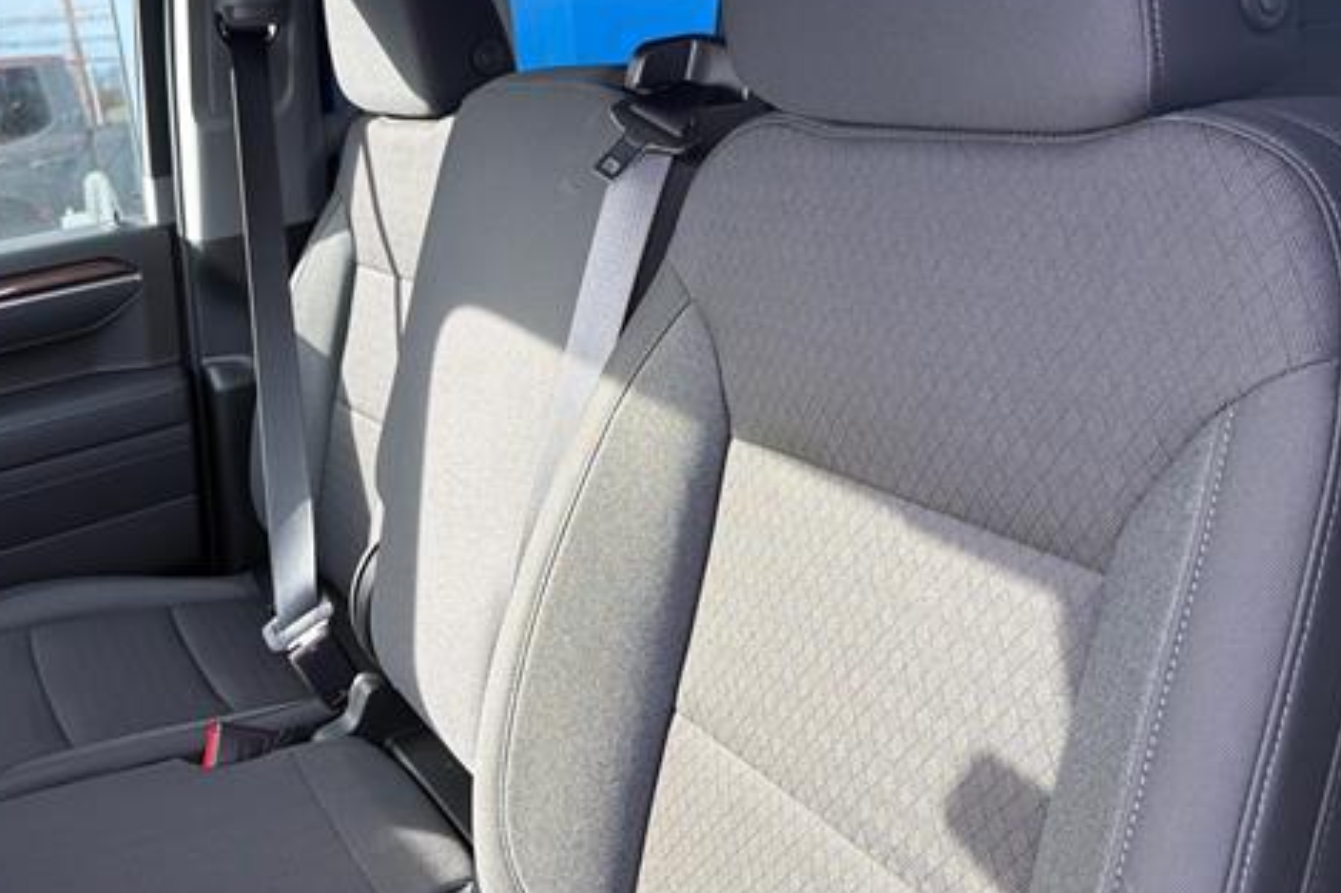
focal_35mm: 34
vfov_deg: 38.6
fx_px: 1266
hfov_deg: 55.2
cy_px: 328
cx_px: 508
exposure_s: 1/233
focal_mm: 6.76
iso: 64
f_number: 1.78
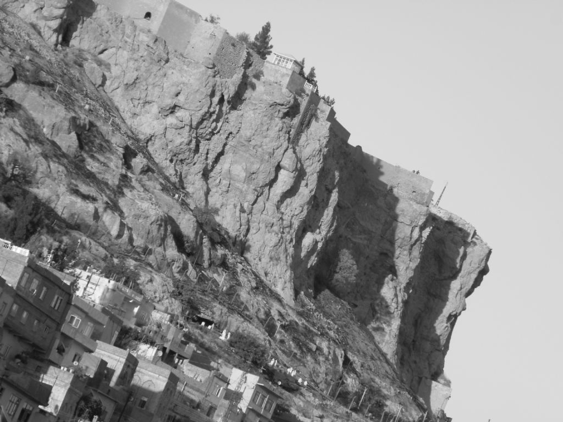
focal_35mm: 278
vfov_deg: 5.3
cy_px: 211
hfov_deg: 7.1
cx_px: 282
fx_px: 4521
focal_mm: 50.4
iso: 80
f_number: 5.4
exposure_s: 1/157
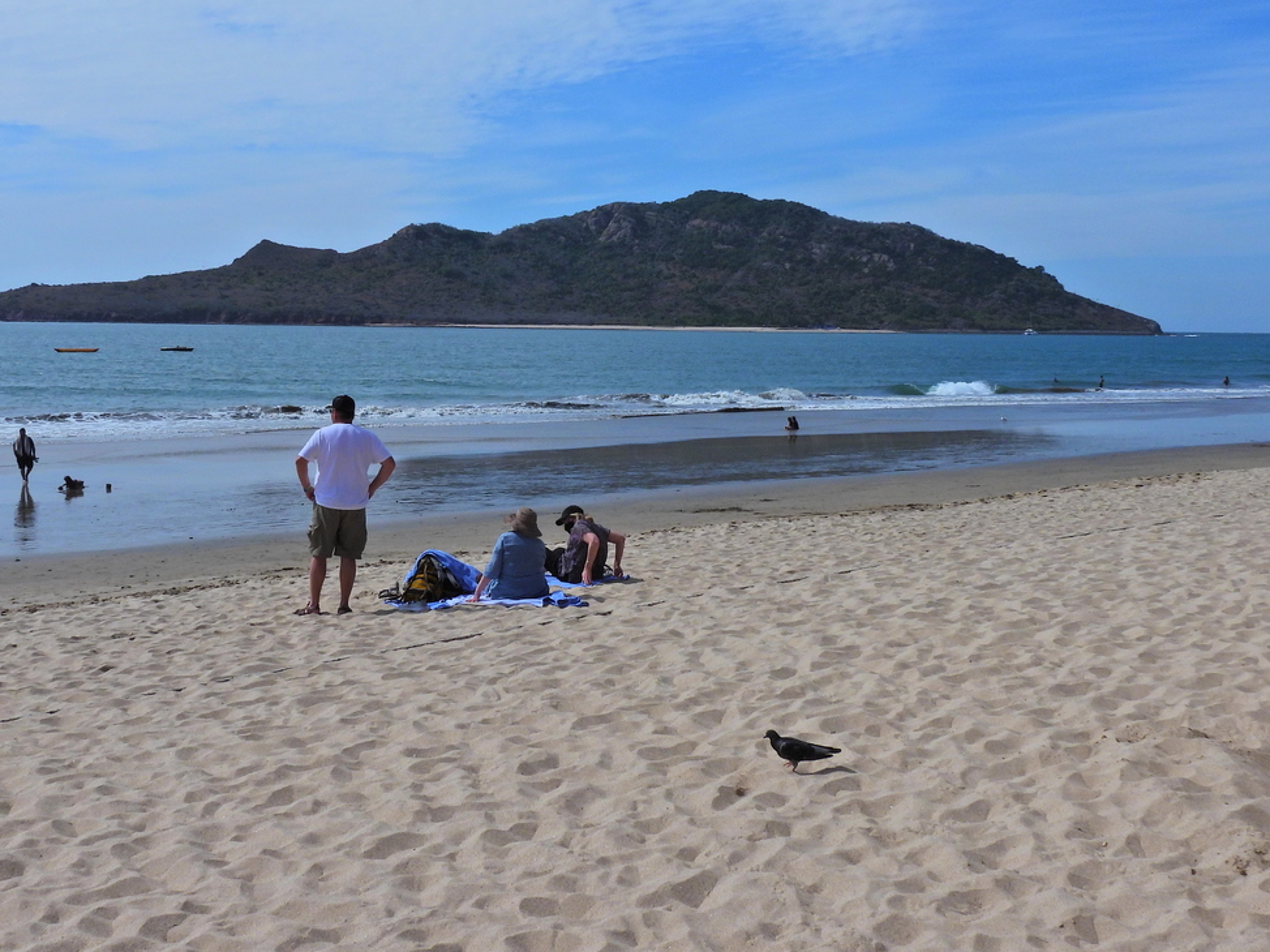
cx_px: 582
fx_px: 1687
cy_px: 390
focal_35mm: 46
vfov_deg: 31.4
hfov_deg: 41.2
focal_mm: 6.2
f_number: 5.6
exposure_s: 1/1600
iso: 100
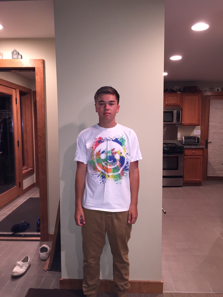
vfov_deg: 61.7
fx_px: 249
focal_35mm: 29
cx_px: 112
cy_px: 148
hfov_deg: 48.2
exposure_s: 1/20
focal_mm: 4.15
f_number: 2.2
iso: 125
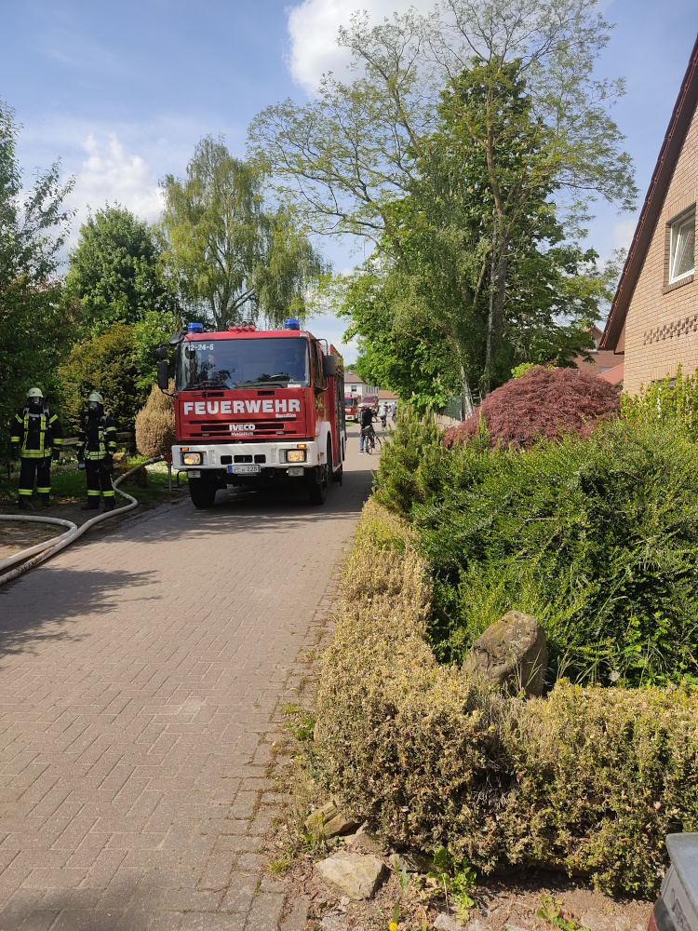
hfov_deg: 53.1
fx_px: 699
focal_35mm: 26
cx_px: 349
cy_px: 466
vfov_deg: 67.3
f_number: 1.79
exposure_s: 1/1096
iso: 100
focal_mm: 4.74
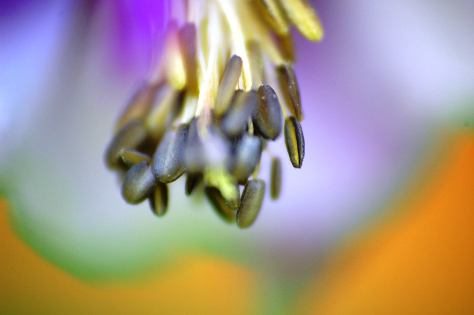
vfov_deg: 5.1
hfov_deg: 7.6
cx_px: 237
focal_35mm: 270
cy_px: 158
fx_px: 3552
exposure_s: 1/125
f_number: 6.3
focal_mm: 180
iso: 400
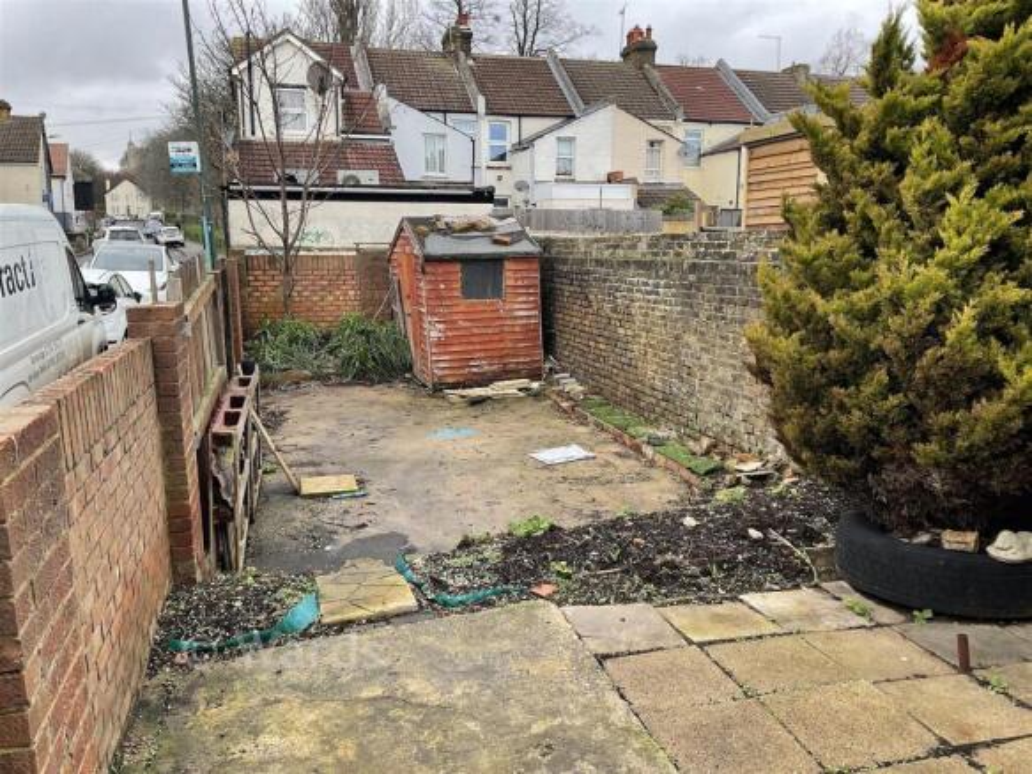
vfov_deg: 48.2
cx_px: 516
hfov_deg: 61.7
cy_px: 387
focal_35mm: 29
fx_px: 864
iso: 16
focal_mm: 3
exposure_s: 1/122
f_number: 1.8
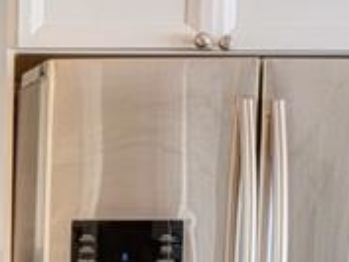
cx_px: -336
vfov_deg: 10.2
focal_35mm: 141
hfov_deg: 12.4
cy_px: 392
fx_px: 1423
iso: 200
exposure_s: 1/1.67
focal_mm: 36
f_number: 16
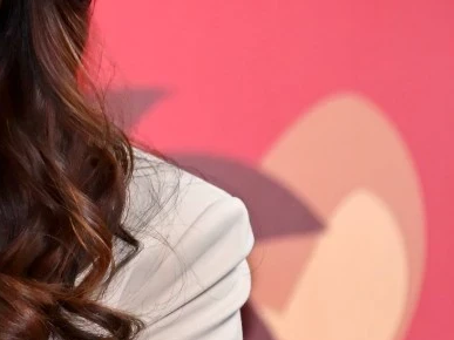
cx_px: -189
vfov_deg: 1.1
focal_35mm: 1351
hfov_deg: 1.5
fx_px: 17713
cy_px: 212
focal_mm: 340
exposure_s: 1/200
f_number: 5.6
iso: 2500
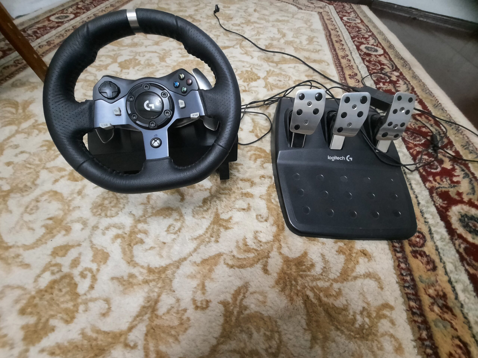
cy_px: 179
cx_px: 239
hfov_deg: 106.2
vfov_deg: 89.9
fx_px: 180
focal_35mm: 13
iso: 800
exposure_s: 1/17
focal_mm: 1.74
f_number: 2.2
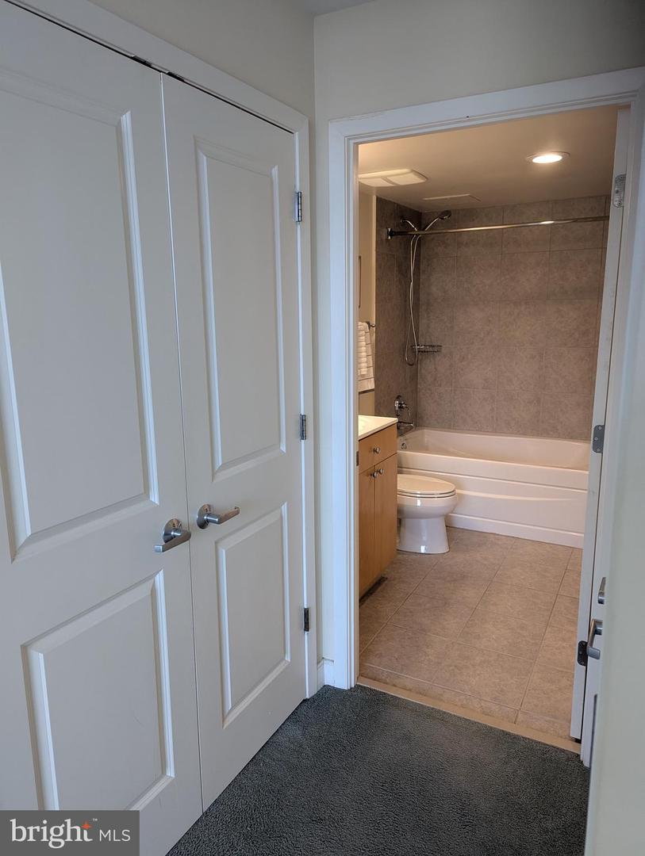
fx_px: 595
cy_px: 428
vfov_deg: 71.5
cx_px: 322
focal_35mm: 24
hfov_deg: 56.9
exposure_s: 1/120
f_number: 1.85
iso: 113
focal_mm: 6.81
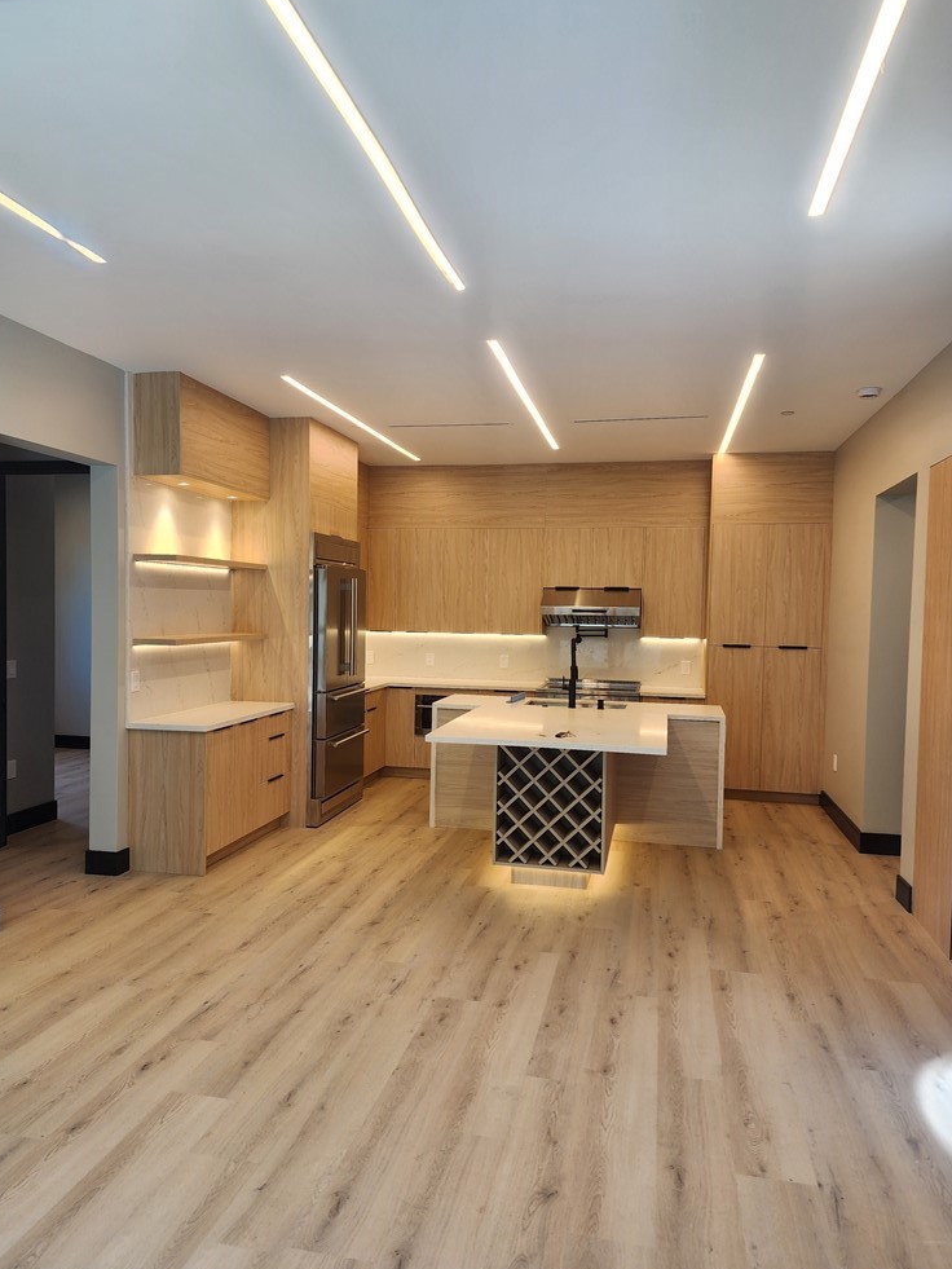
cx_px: 476
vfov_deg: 71.6
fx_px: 880
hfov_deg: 56.8
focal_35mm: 24
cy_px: 647
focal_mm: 6.4
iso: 64
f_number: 1.8
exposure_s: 1/120
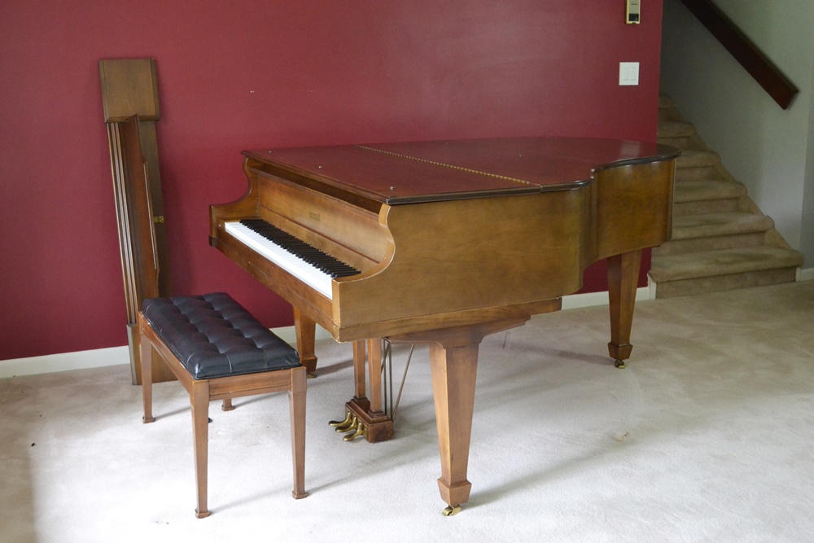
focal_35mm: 42
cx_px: 407
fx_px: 950
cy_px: 272
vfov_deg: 31.9
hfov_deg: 46.4
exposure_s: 1/60
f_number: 4.5
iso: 1800
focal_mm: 28
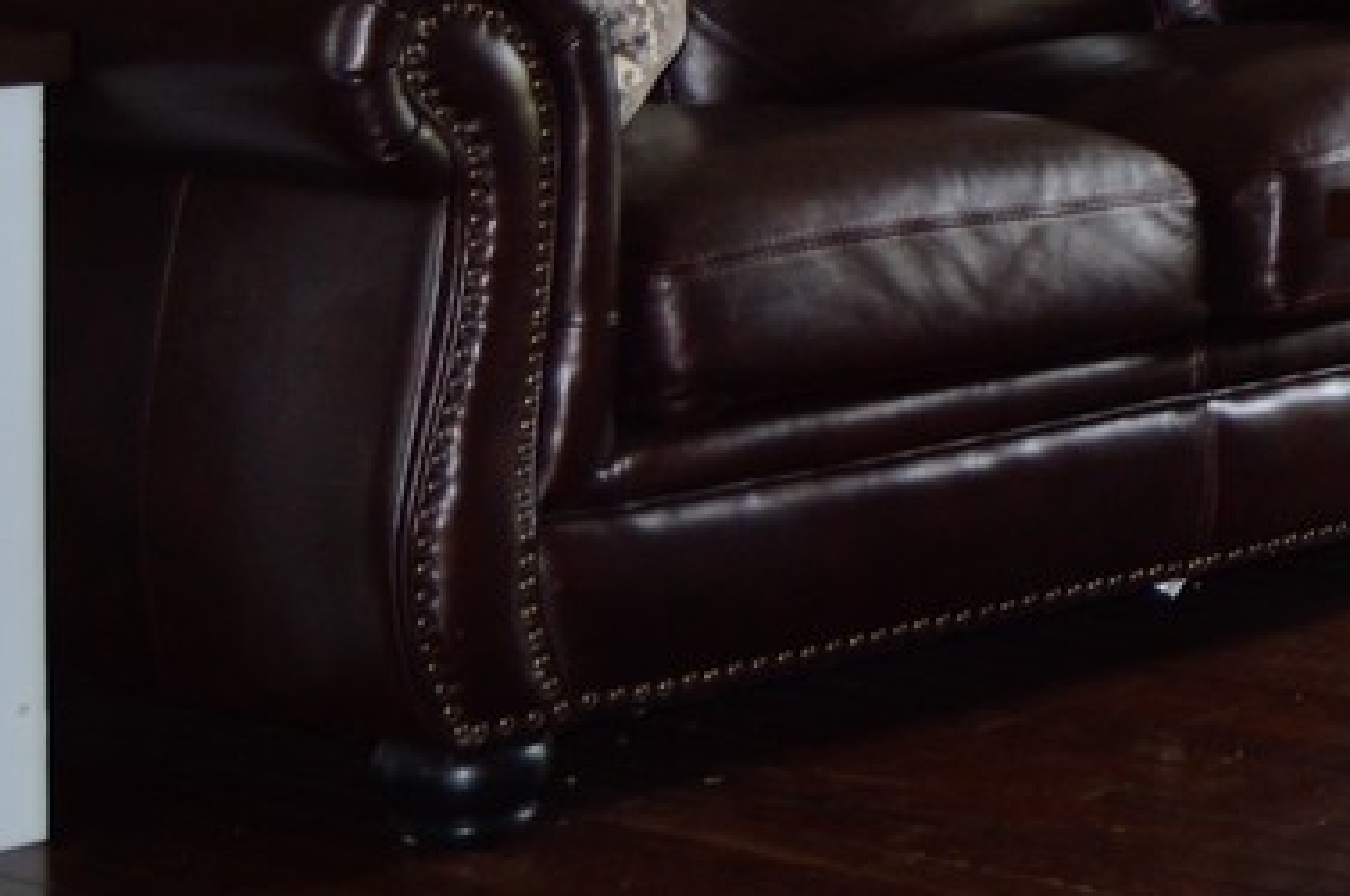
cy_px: -446
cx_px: 2425
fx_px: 4344
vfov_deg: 11.3
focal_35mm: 116
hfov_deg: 15.3
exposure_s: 1/100
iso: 400
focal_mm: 18
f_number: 4
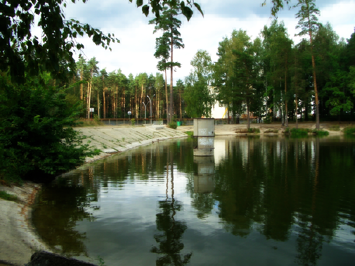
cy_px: 133
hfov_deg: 52.6
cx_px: 178
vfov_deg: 40.7
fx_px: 359
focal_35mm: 35
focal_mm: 5.8
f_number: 4.3
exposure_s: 1/250
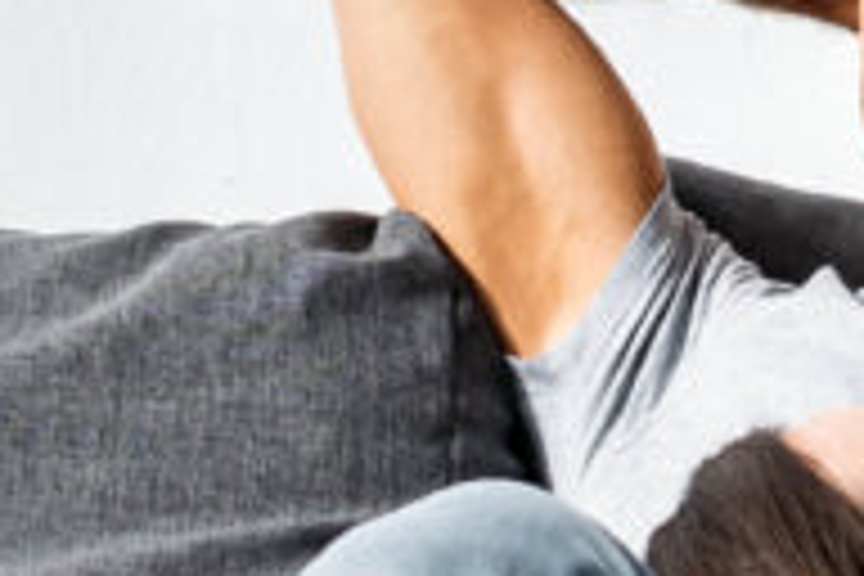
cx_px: 1278
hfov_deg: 5.1
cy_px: -943
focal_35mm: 400
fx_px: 9599
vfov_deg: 3.4
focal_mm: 50
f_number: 5
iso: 100
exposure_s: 1/200
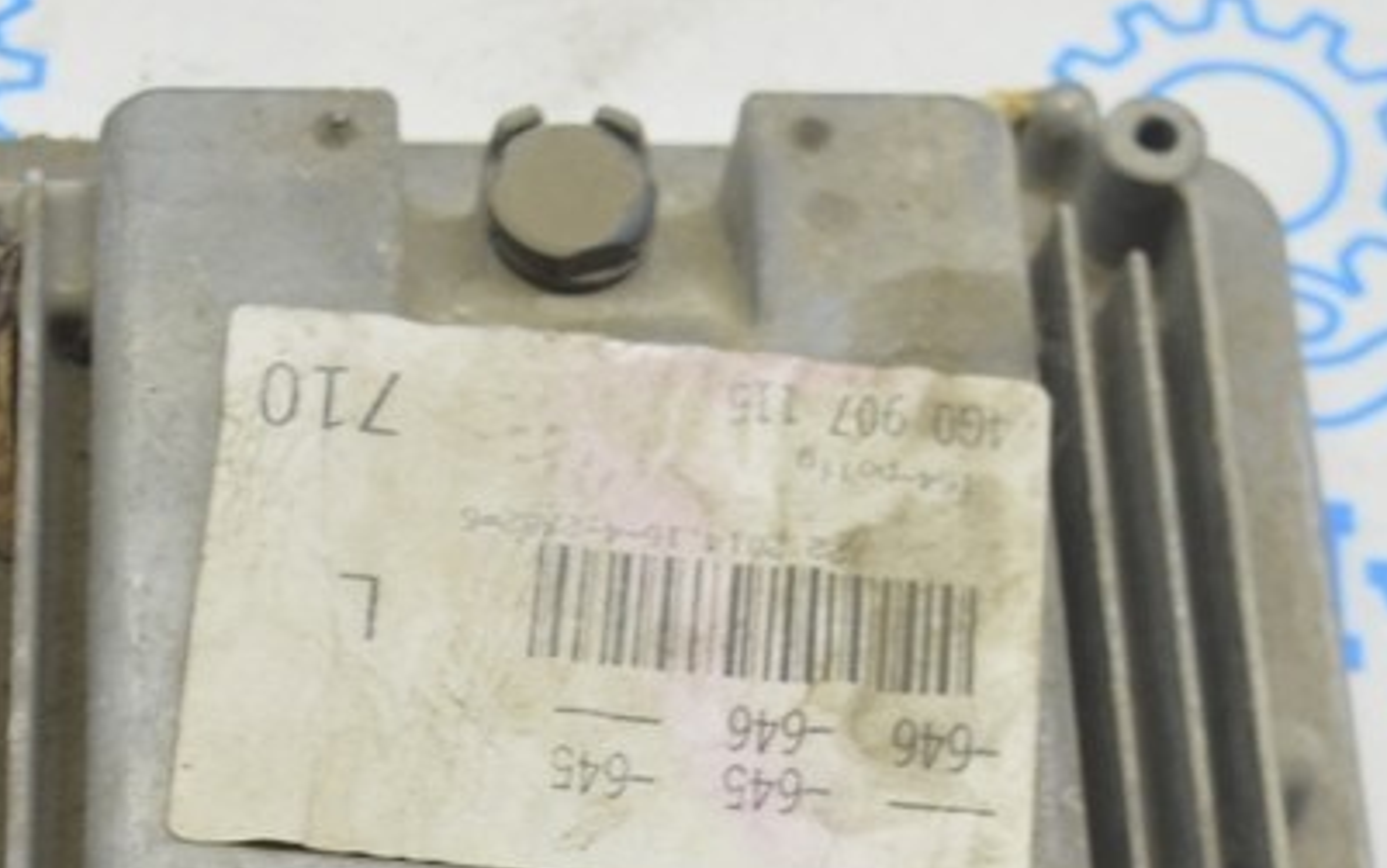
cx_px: 543
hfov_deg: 17.8
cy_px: 1088
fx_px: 4424
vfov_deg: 11.0
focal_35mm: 117
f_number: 5.6
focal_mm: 30
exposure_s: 1/20
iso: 400
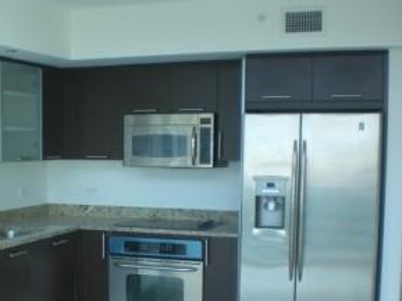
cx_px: 92
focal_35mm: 59
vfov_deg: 24.6
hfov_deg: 32.0
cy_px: 216
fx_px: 684
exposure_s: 1/100
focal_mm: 6.3
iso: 100
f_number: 3.1
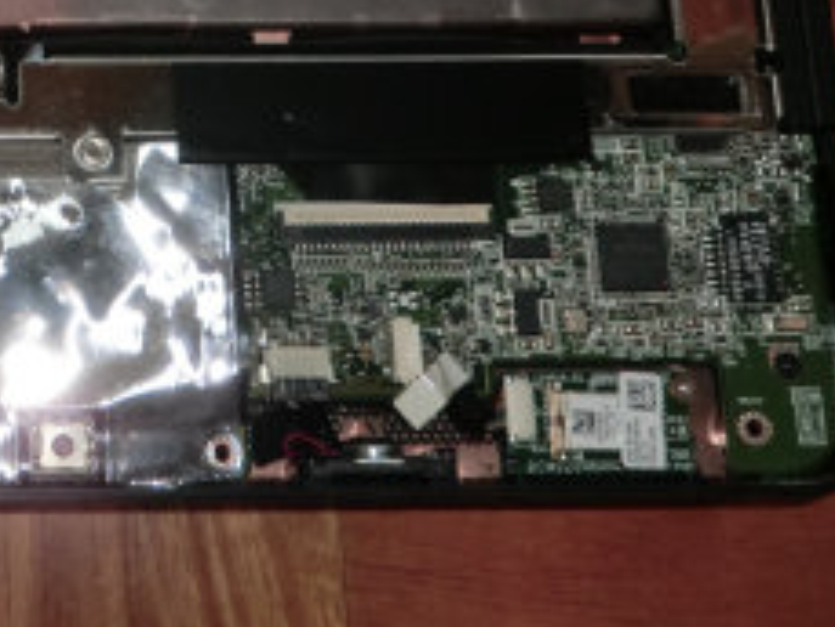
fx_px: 2124
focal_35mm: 88
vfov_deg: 16.2
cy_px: -91
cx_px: -120
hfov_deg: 21.0
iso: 64
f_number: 3
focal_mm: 6.58
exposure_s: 1/60
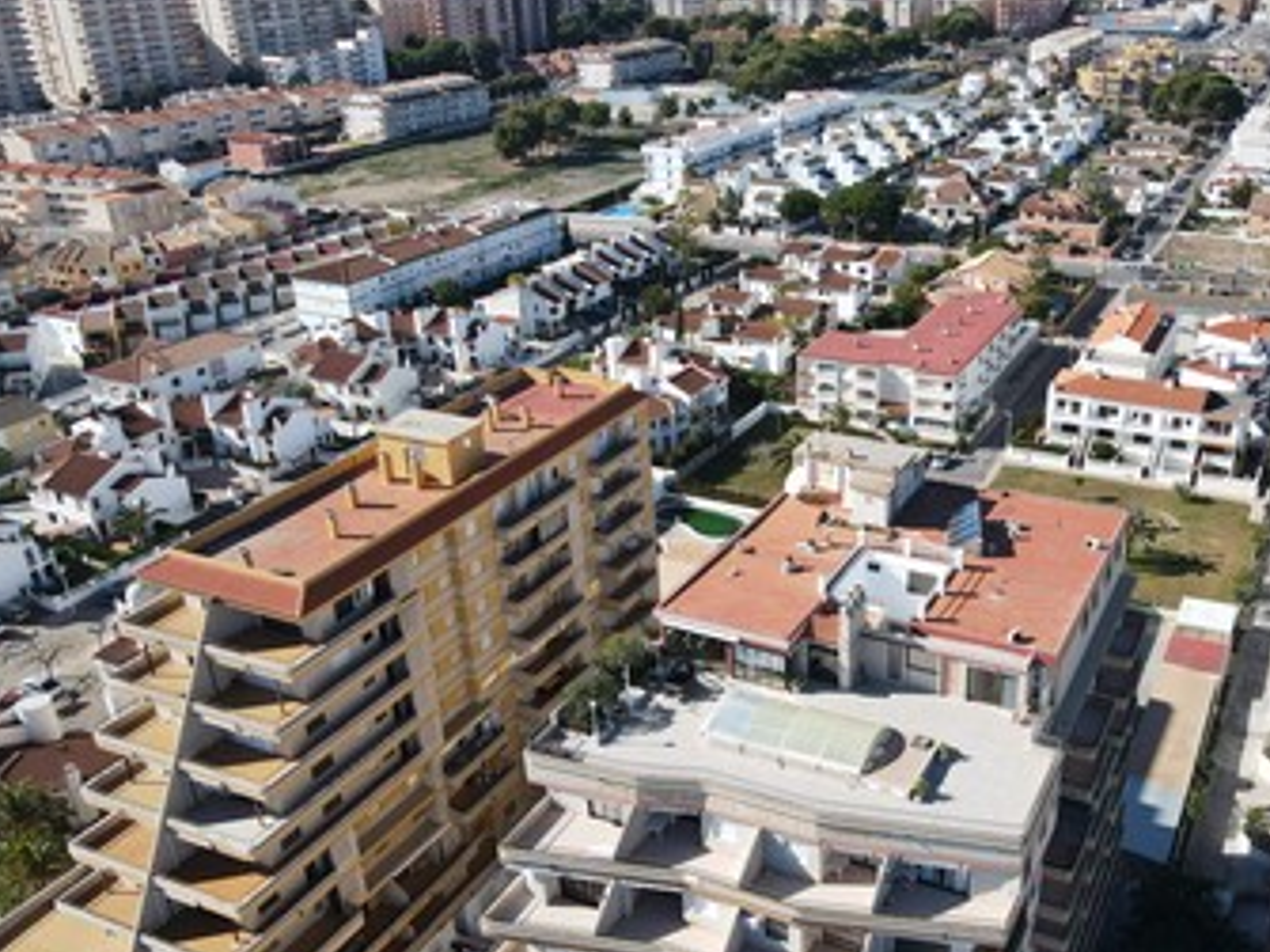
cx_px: 834
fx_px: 1210
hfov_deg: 54.4
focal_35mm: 33
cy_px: 514
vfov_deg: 42.9
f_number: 2.8
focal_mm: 4.5
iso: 100
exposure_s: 1/500
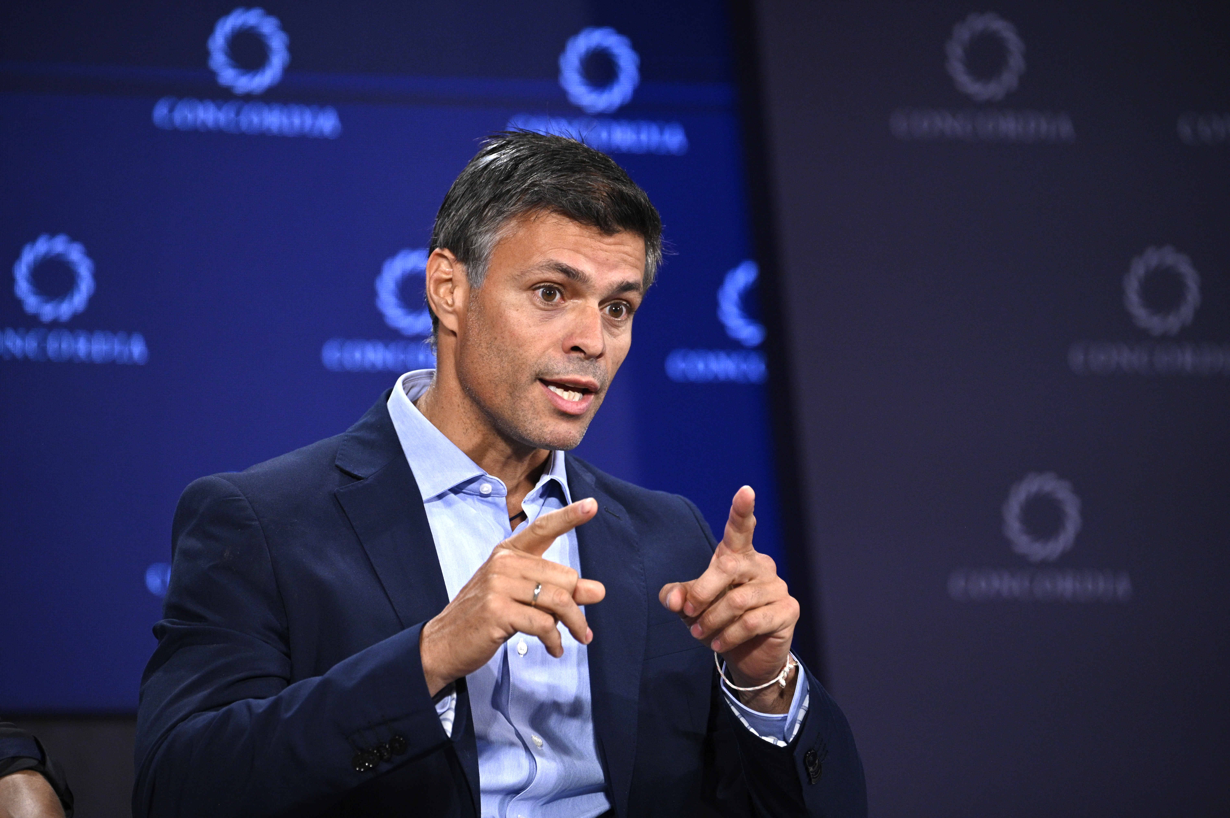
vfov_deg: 4.9
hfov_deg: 7.4
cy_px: 409
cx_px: 615
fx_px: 9560
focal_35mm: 280
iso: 2500
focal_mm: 280
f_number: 5.6
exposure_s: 1/160
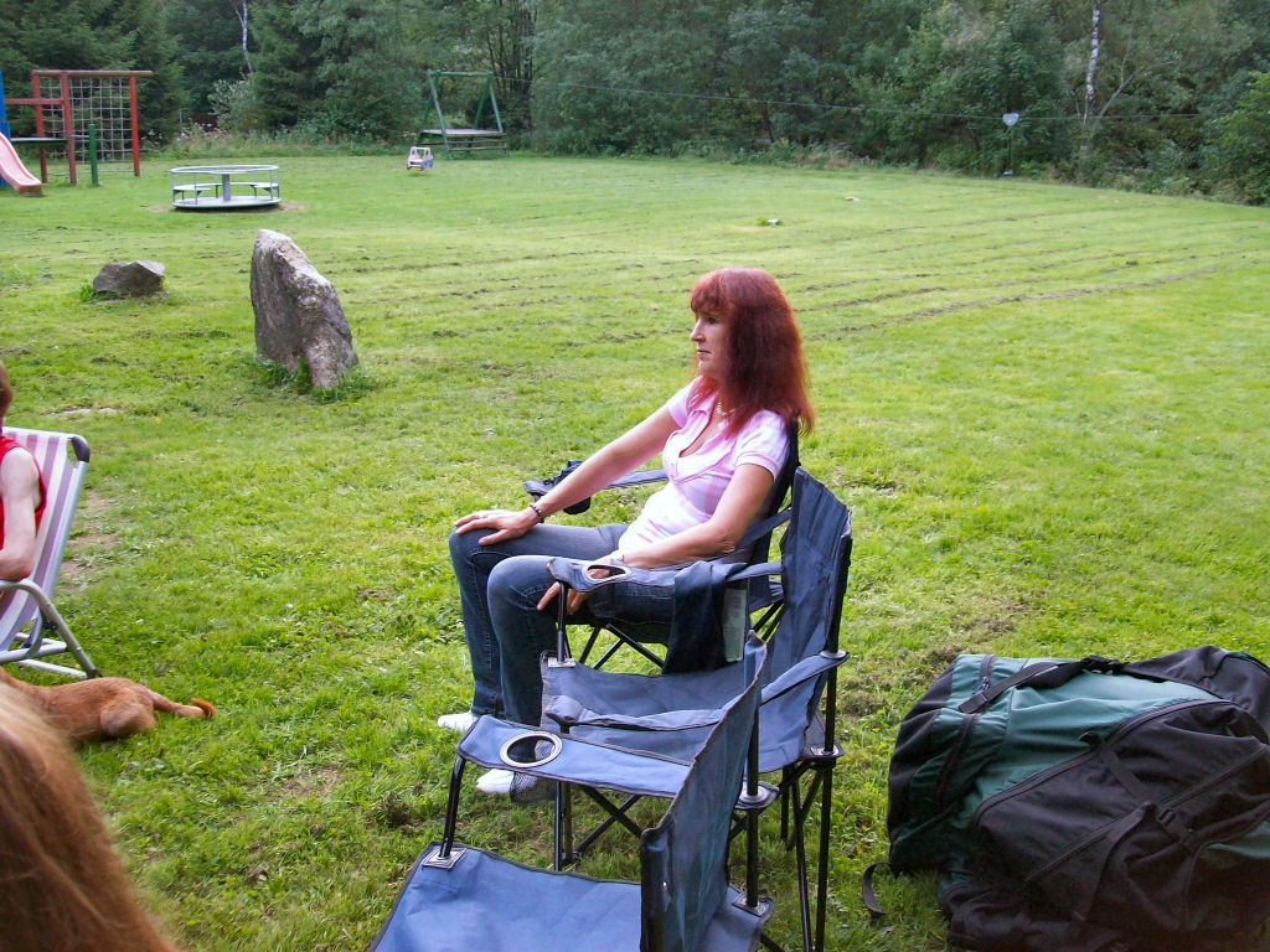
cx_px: 635
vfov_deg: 39.7
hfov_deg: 51.4
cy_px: 476
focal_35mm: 36
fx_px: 1321
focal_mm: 6
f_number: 2.7
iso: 114
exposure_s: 1/64
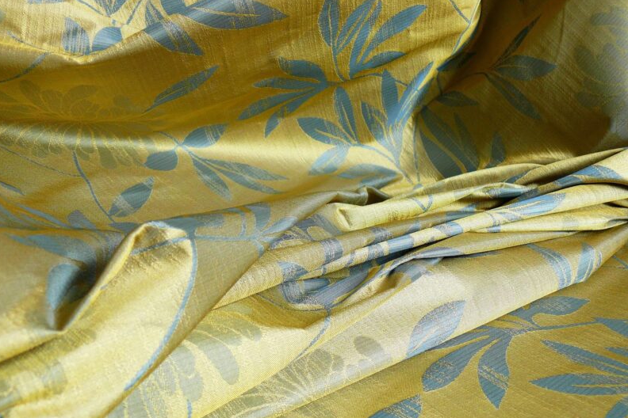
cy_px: 217
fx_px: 733
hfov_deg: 46.4
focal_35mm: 42
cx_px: 312
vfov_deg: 31.9
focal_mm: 8
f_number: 2.8
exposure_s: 1/30
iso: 100
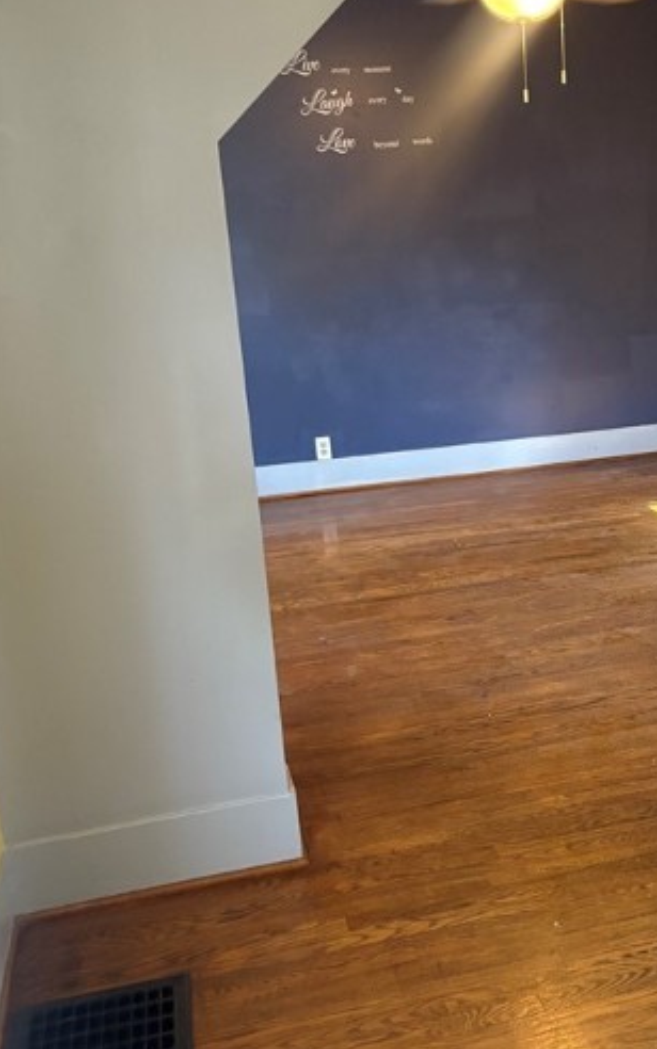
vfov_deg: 46.1
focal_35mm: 43
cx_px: 599
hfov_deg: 28.7
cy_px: 452
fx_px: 1230
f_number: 1.6
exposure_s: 1/60
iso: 320
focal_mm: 5.96
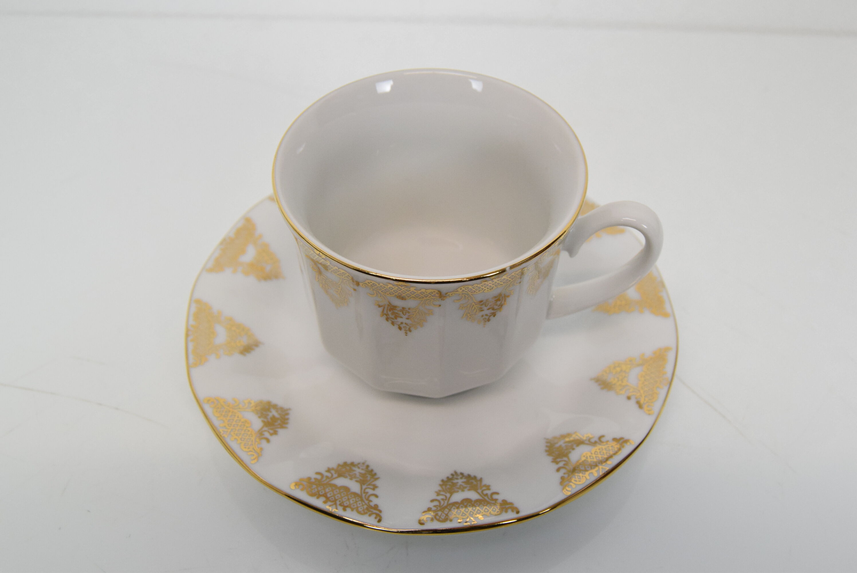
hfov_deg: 46.4
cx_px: 428
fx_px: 1001
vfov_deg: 31.9
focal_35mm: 42
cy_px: 286
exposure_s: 1/200
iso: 1600
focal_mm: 28
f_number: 7.1
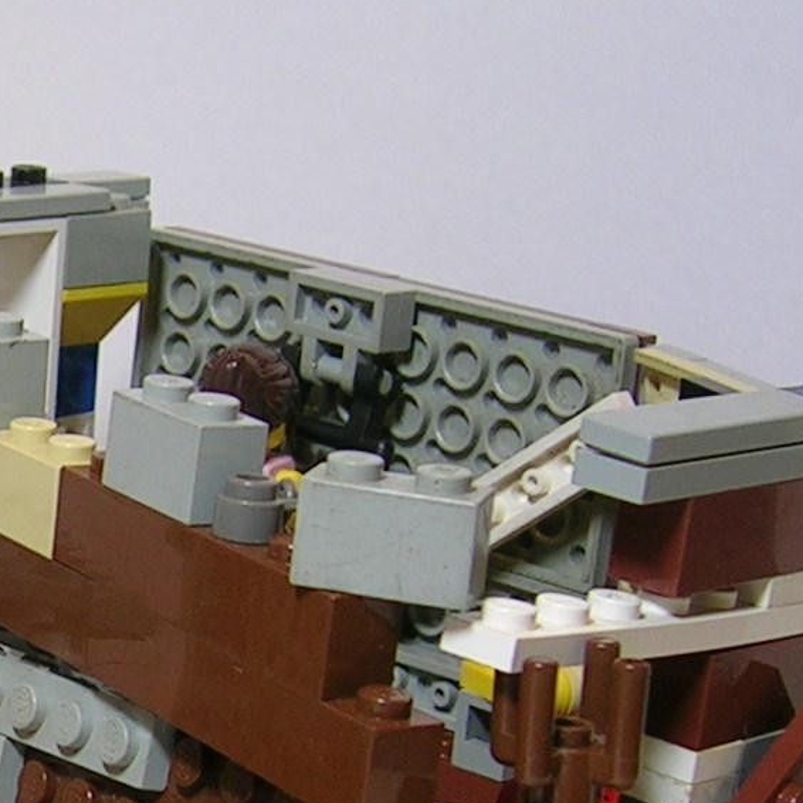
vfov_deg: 15.4
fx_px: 2939
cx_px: -282
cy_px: 698
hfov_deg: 14.8
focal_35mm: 112
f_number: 2.8
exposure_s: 1/11.1
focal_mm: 5.4
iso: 50
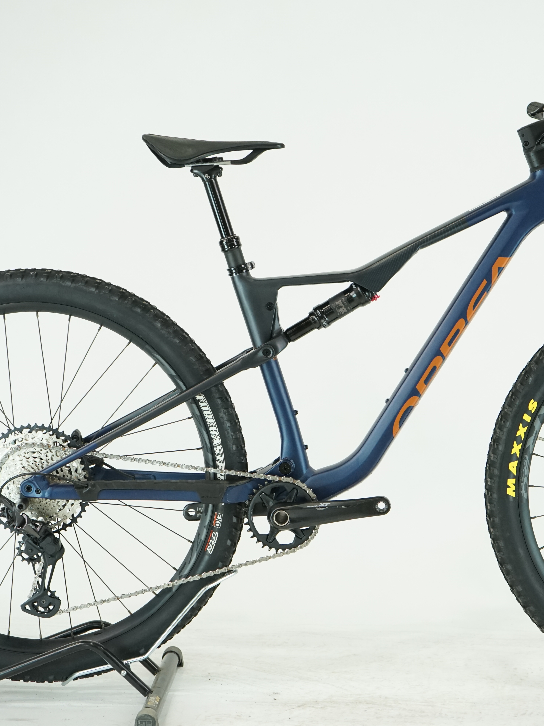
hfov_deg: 17.7
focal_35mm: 83
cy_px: 360
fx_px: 1739
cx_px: 365
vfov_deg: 23.6
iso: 1600
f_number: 5.6
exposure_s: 1/200
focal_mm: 57
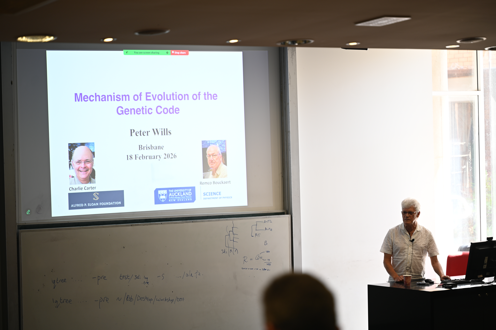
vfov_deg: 13.0
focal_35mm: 105
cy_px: 165
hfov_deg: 19.5
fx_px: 1446
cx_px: 248
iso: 100
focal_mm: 105
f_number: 2.8
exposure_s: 1/20
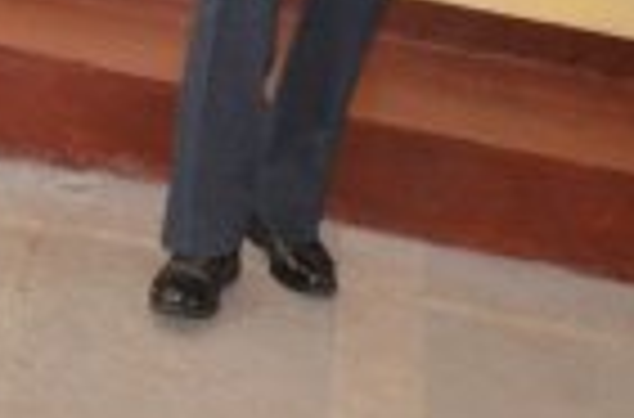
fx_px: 2019
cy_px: -431
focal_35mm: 115
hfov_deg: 16.7
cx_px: -234
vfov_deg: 10.8
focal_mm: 18
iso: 1600
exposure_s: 1/200
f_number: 3.5
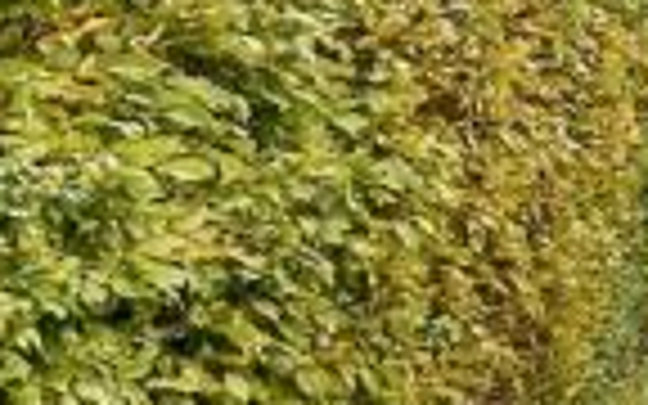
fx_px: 1925
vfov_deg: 11.9
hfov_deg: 11.0
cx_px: 2007
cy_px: -2
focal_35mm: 109
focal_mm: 10
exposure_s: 1/320
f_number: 8
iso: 320
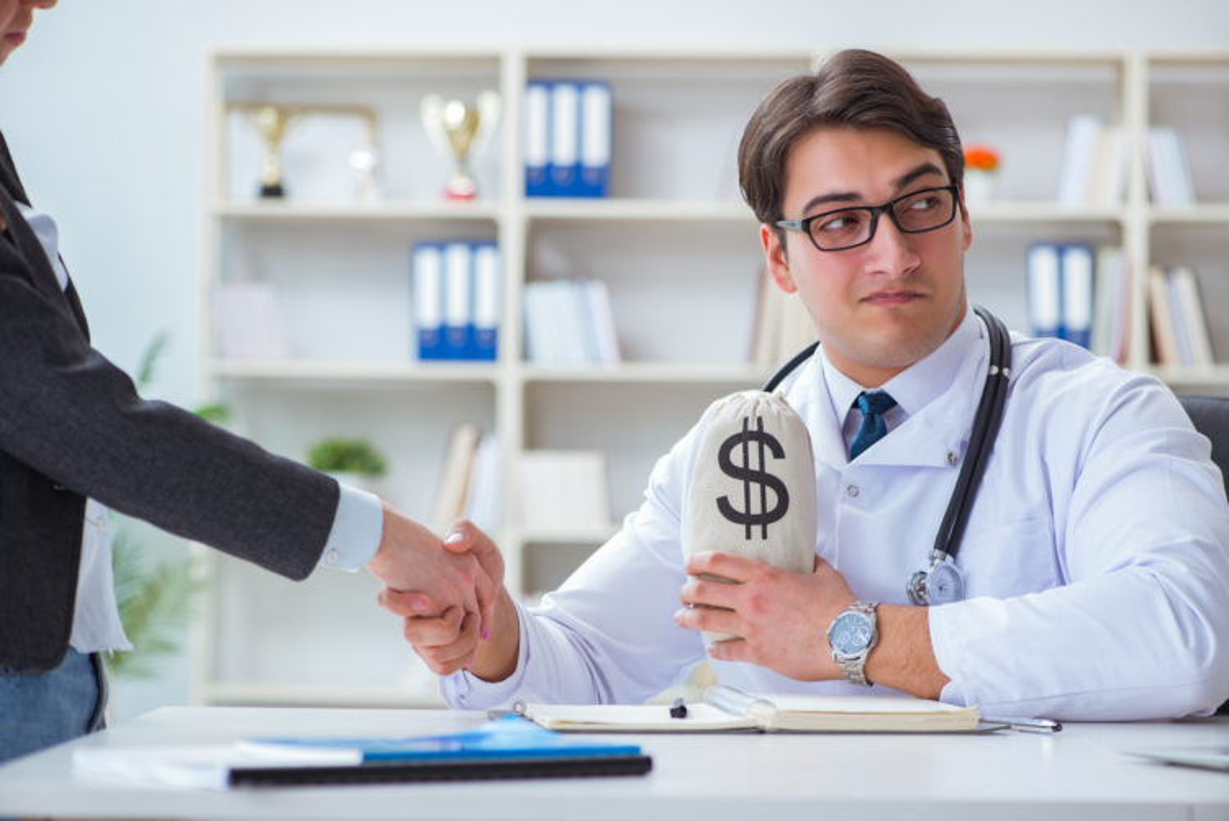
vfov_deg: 13.1
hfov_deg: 19.4
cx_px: 614
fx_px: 3587
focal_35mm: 105
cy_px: 410
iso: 160
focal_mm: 105
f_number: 5
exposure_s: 1/100
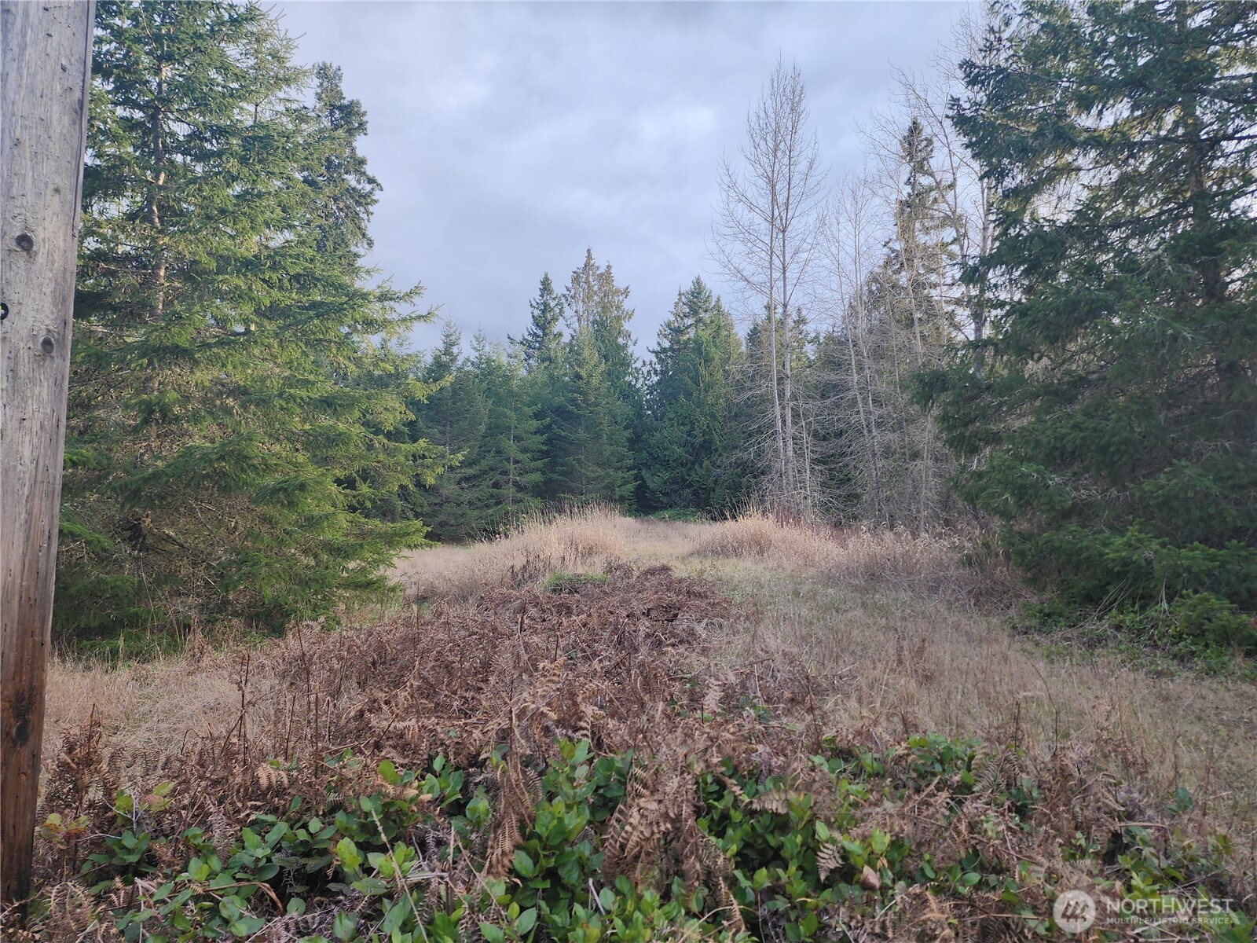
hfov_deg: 73.9
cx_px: 628
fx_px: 835
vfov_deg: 58.9
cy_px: 472
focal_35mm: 23
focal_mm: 6.4
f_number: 1.8
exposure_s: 1/180
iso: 25
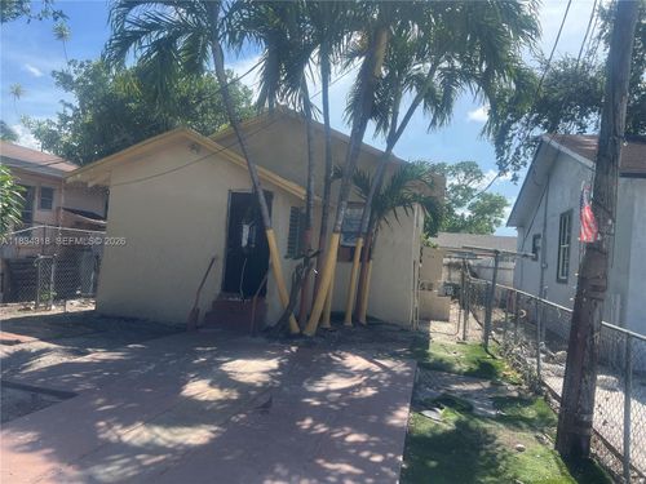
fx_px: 485
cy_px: 242
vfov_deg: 53.1
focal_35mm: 26
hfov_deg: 67.3
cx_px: 323
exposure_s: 1/2513
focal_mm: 5.7
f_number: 1.5
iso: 50
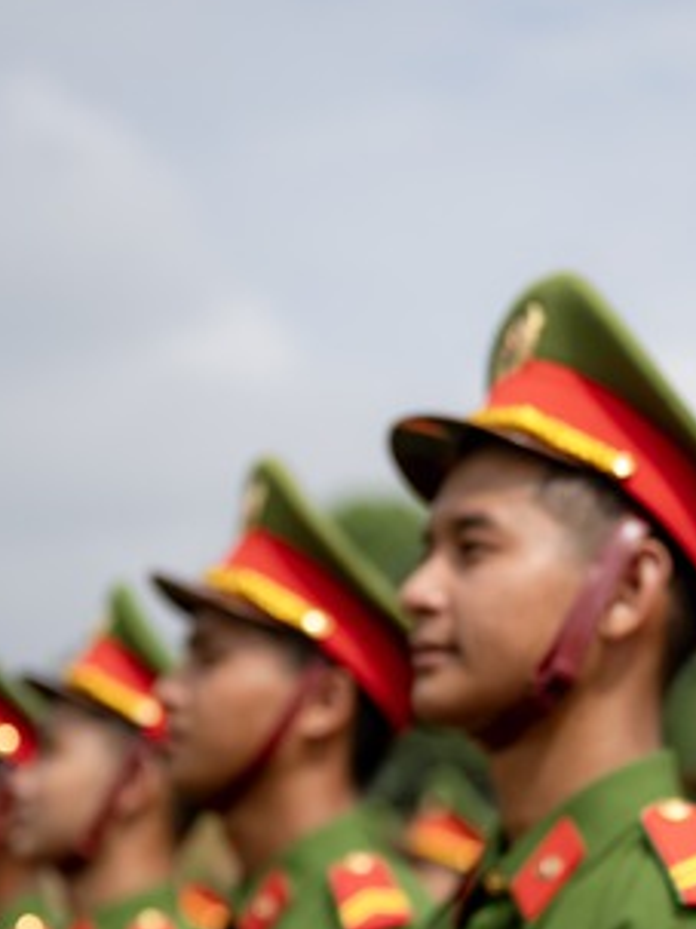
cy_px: 612
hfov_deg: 11.8
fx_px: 3327
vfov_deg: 15.9
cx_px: 662
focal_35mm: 124
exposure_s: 1/1250
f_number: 3.2
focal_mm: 61
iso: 100
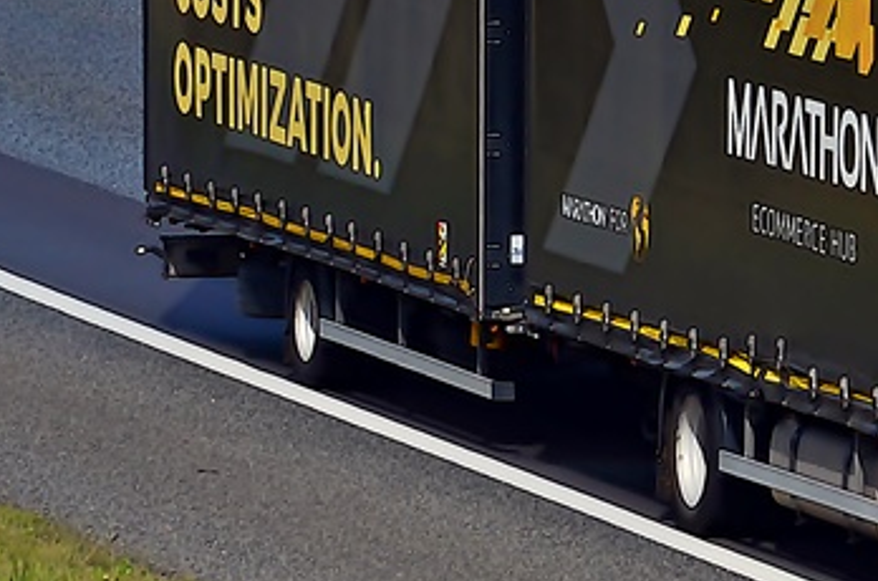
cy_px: 184
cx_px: 855
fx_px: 10487
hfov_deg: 4.8
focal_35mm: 431
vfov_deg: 3.2
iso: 200
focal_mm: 125
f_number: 8
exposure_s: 1/800
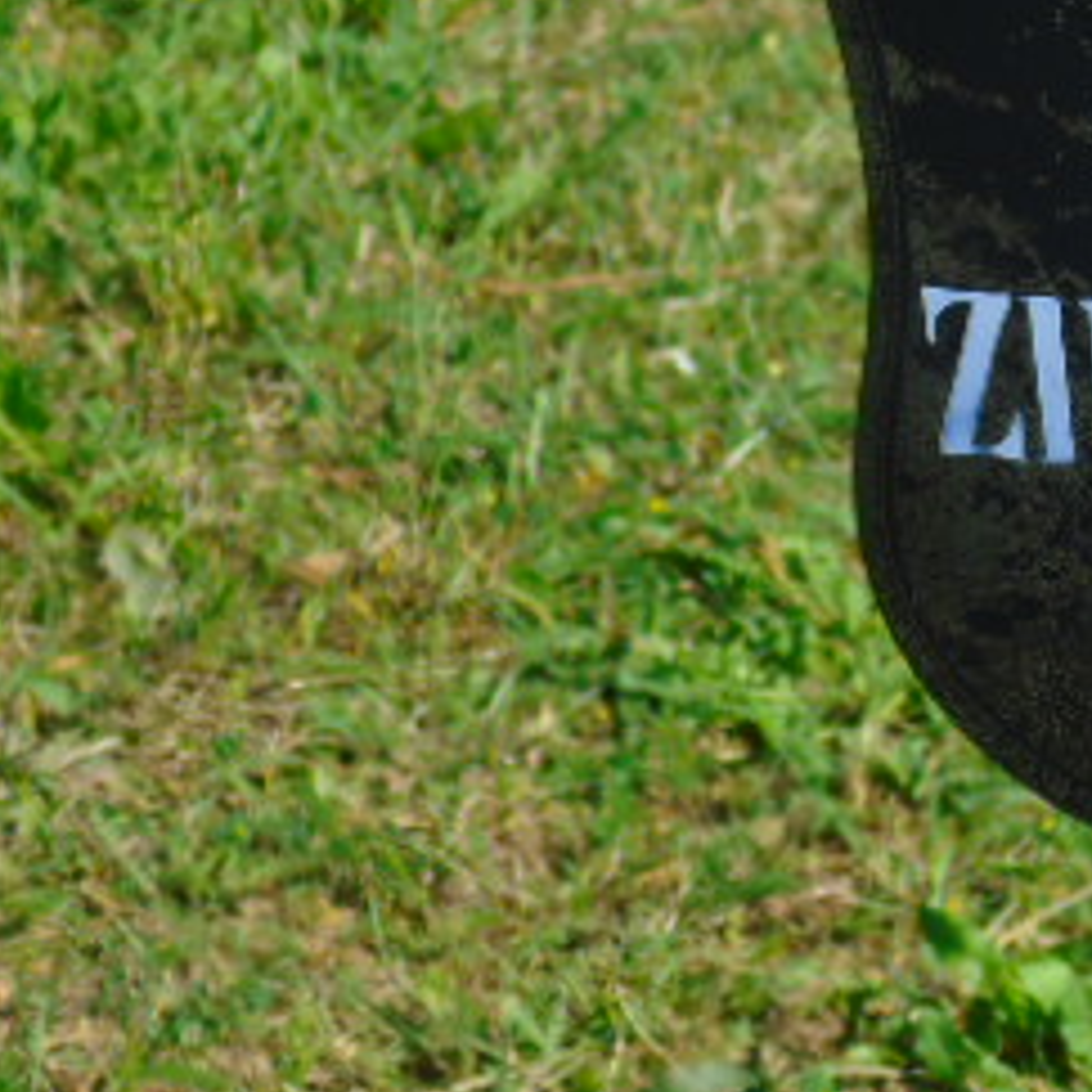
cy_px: 440
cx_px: 1326
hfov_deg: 5.3
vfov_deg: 5.3
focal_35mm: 330
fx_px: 11778
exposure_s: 1/400
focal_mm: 25
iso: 80
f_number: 4.7
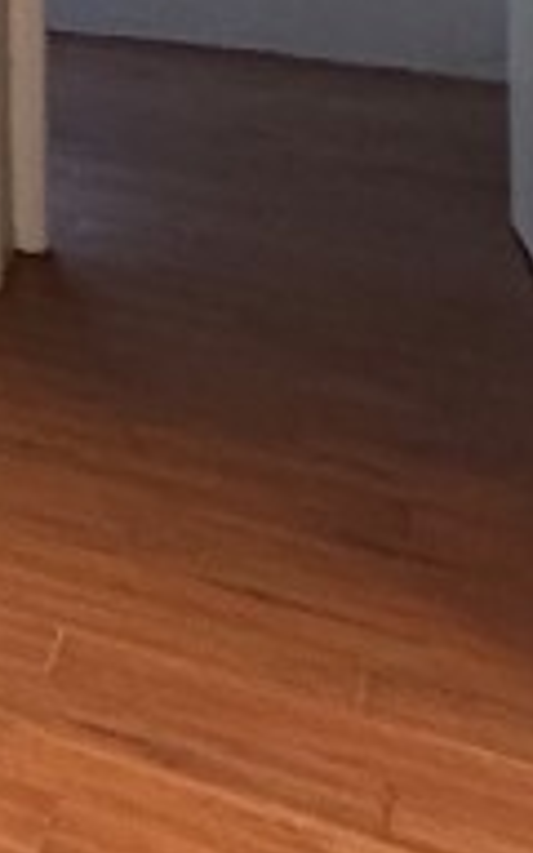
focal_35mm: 79
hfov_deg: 8.9
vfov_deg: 22.5
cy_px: -342
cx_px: -1448
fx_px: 1836
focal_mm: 2.22
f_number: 2.2
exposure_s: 1/60
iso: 320
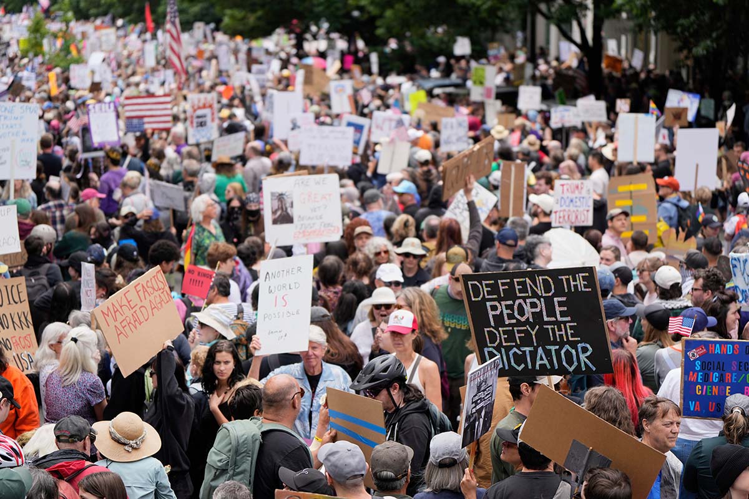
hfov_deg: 28.8
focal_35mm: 70
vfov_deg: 19.5
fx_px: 1456
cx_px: 374
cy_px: 250
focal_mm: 70
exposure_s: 1/1600
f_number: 2.8
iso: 250
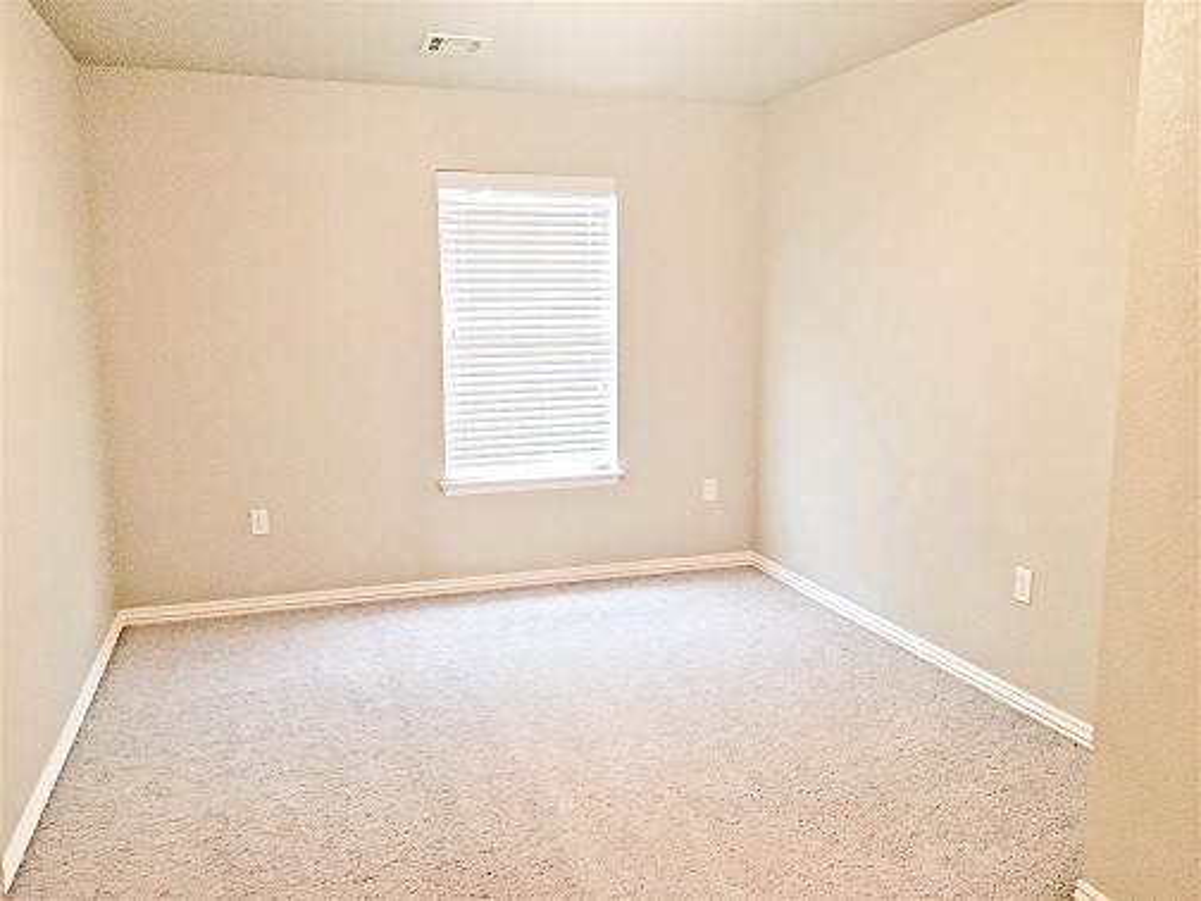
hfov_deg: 61.7
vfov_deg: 48.2
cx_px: 600
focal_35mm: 29
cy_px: 450
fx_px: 1006
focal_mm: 4.15
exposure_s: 1/17
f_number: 2.2
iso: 200
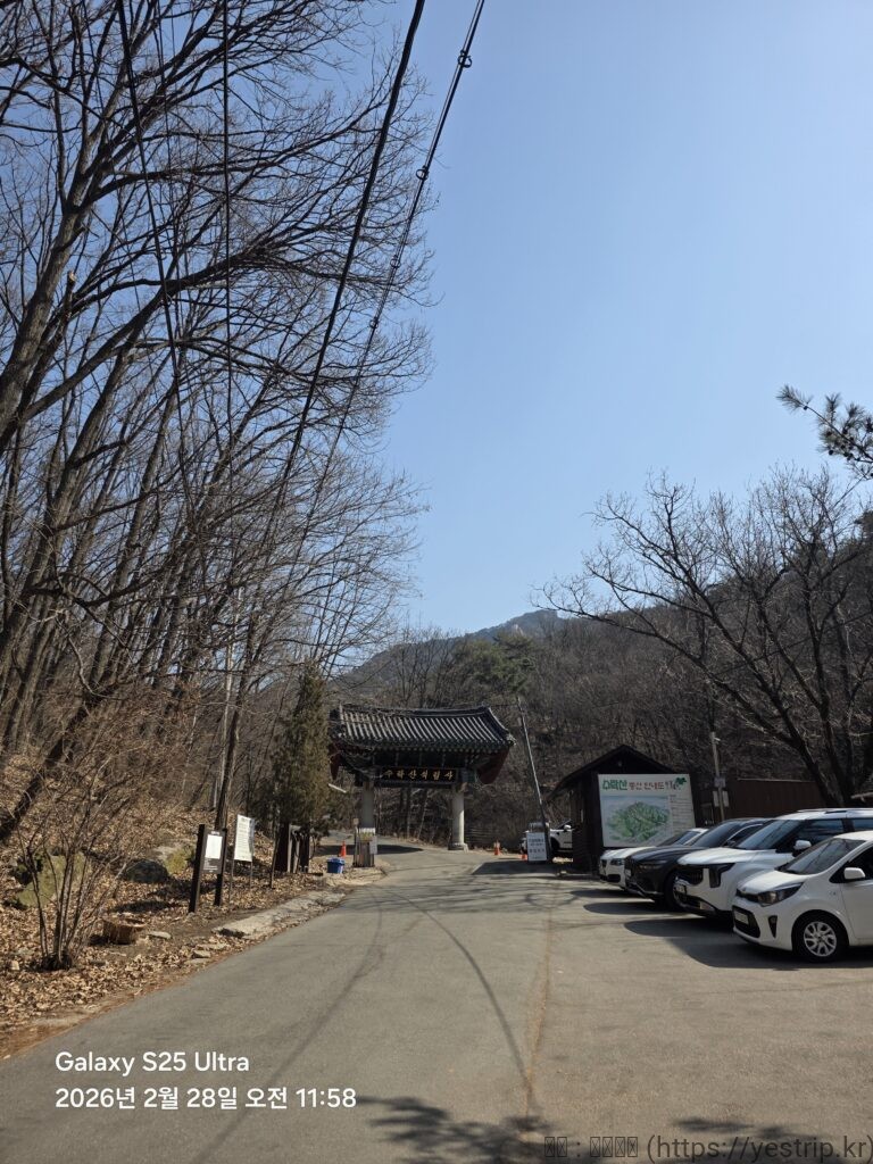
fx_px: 773
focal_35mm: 23
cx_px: 436
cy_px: 582
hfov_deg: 58.9
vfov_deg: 73.9
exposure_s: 1/5958
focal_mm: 6.3
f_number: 1.7
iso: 80
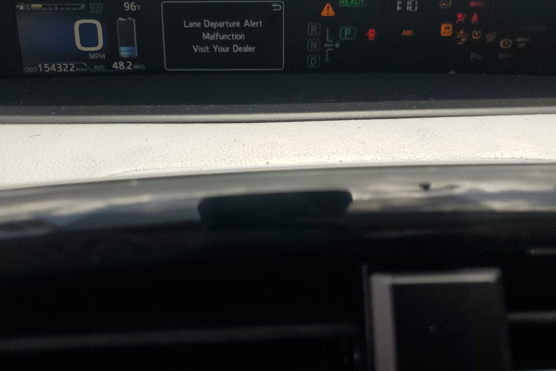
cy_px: 162
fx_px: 432
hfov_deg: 65.5
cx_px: 270
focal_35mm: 28
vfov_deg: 46.3
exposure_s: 1/1111
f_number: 1.5
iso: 50
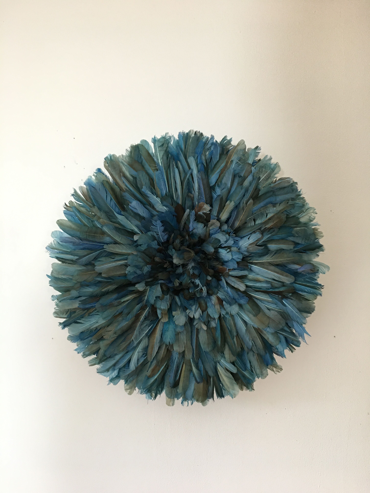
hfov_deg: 48.2
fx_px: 413
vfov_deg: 61.7
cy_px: 246
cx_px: 185
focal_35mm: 29
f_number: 2.2
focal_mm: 4.15
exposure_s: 1/15
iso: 80
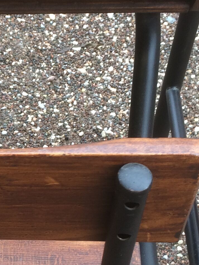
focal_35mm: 99
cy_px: 196
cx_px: -33
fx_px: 759
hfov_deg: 14.5
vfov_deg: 19.7
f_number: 2.2
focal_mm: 4.15
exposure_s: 1/110
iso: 32
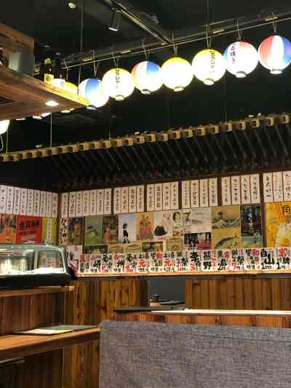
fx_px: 549
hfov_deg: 29.3
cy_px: 155
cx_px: 208
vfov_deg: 38.7
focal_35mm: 49
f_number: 1.8
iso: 100
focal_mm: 4
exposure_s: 1/14
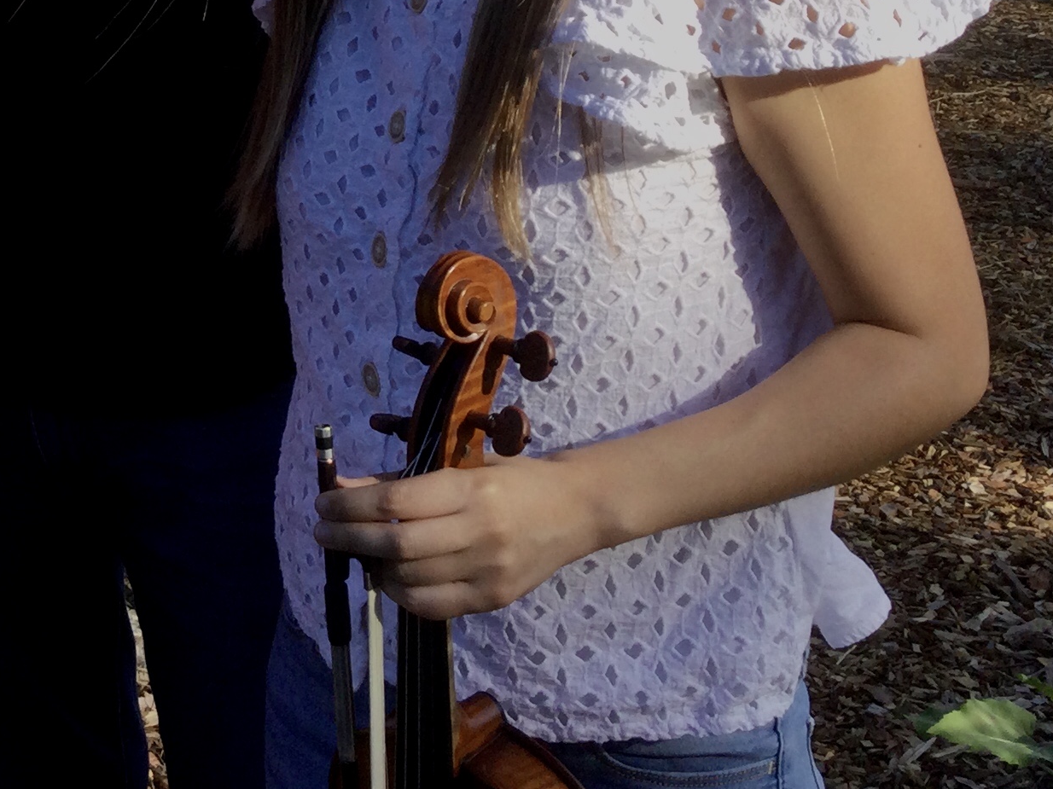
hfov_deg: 22.8
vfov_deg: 17.3
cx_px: -16
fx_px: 2494
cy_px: -112
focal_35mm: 82
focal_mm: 3.3
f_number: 2.4
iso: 25
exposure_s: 1/652
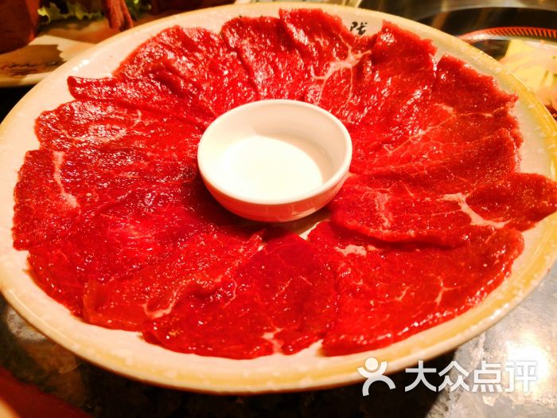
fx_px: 434
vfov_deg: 51.4
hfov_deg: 65.3
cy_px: 209
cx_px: 278
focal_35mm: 27
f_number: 1.6
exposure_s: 1/50
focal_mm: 3.95
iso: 125
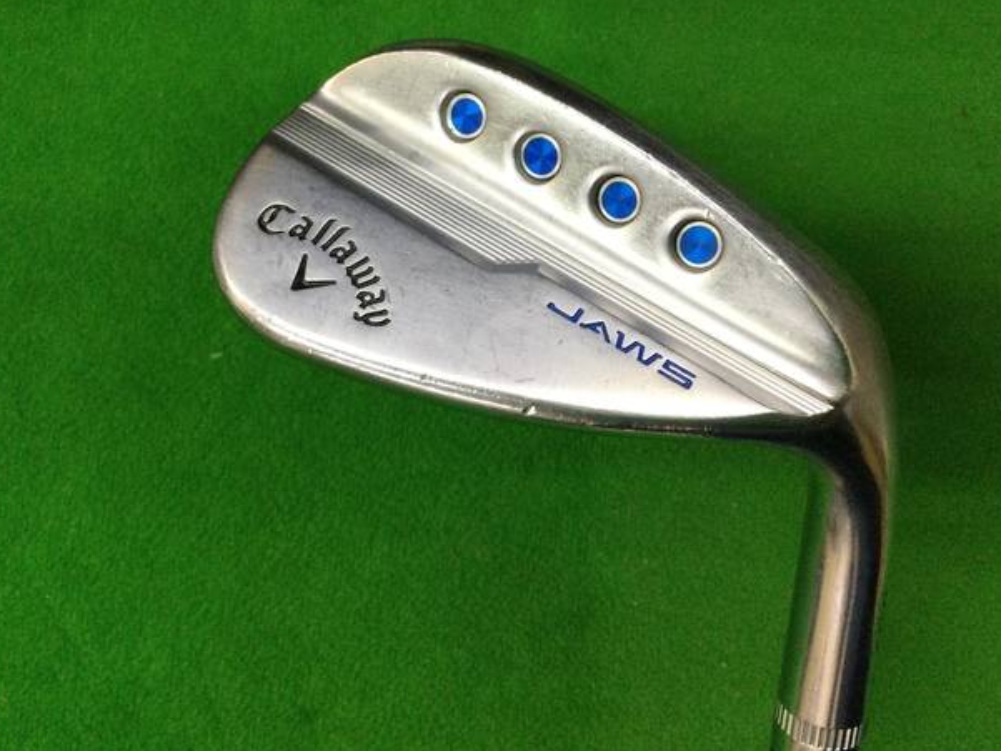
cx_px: 515
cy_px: 358
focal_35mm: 33
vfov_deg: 42.9
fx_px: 954
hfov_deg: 55.3
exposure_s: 1/30
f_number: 2.4
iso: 50
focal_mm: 3.3
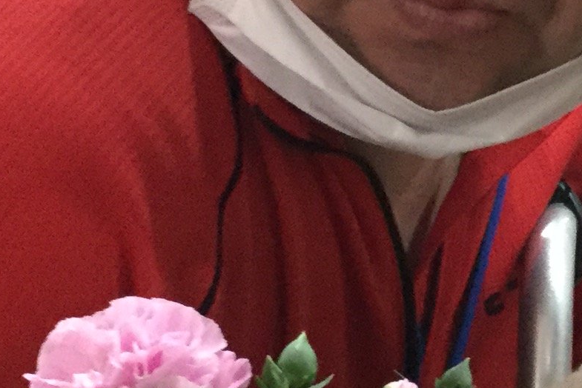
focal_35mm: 134
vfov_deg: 10.2
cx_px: 530
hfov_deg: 15.1
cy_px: 135
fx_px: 2167
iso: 200
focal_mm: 3.3
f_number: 2.4
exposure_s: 1/24
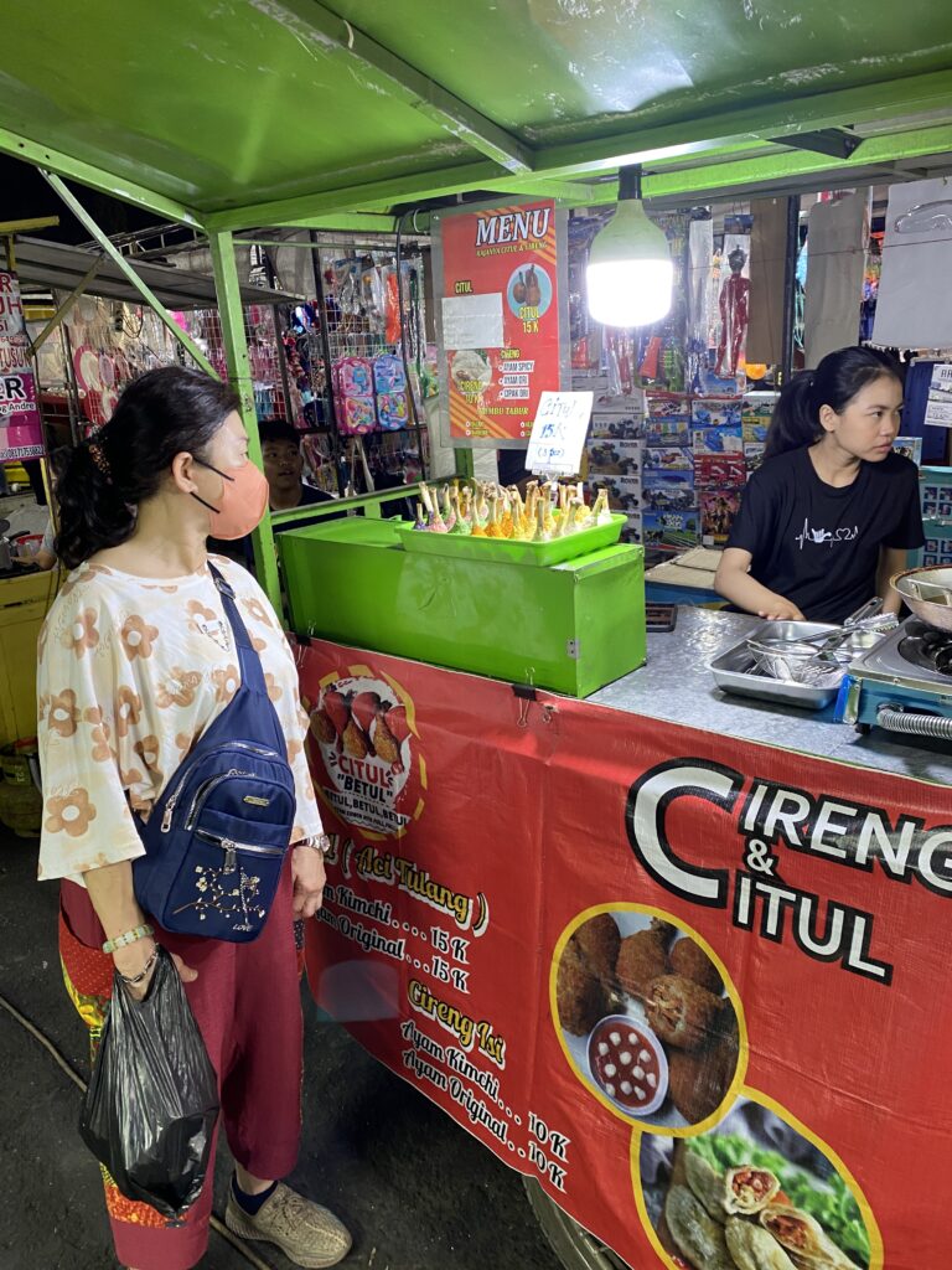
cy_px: 635
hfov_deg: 53.1
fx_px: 953
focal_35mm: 26
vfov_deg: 67.3
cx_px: 476
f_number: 1.8
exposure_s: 1/50
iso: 125
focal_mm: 4.25
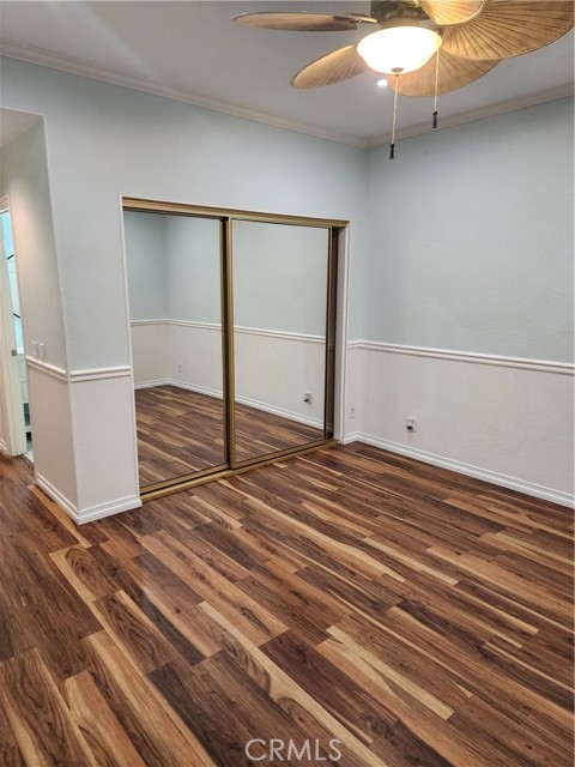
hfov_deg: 58.9
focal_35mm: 23
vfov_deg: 73.9
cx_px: 288
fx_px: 509
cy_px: 384
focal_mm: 6.4
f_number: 1.8
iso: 500
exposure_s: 1/120
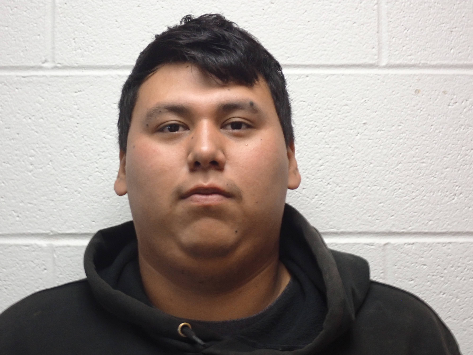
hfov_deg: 22.3
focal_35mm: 88
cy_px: 178
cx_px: 236
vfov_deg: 16.8
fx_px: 1202
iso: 400
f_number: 4.5
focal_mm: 15.66
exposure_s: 1/20
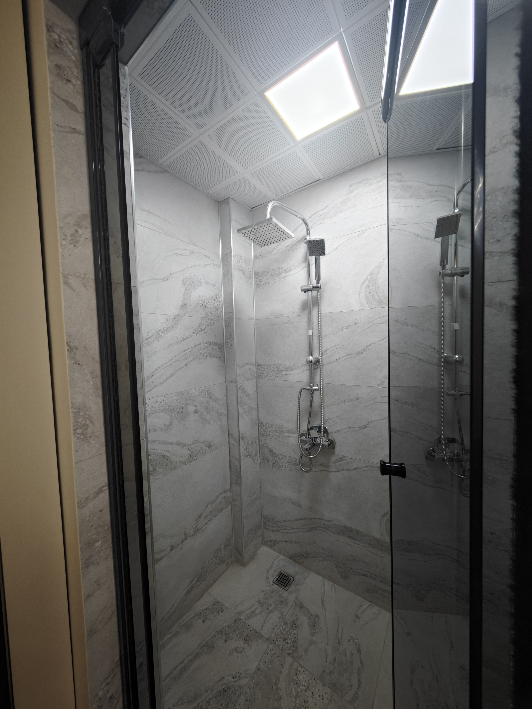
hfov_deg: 94.5
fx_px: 246
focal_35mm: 12
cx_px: 266
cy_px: 354
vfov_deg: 110.5
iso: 125
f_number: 1.8
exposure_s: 1/50
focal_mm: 2.03
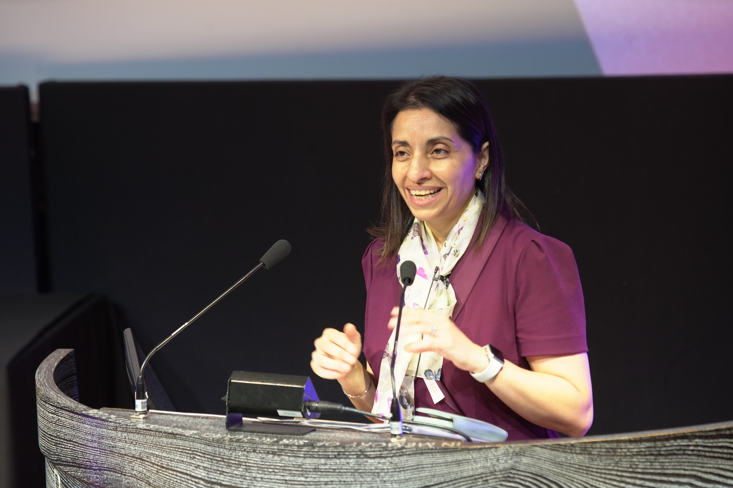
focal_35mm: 235
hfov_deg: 8.8
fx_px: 4784
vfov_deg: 5.8
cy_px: 244
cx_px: 366
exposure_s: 1/60
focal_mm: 235
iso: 2000
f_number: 5.6
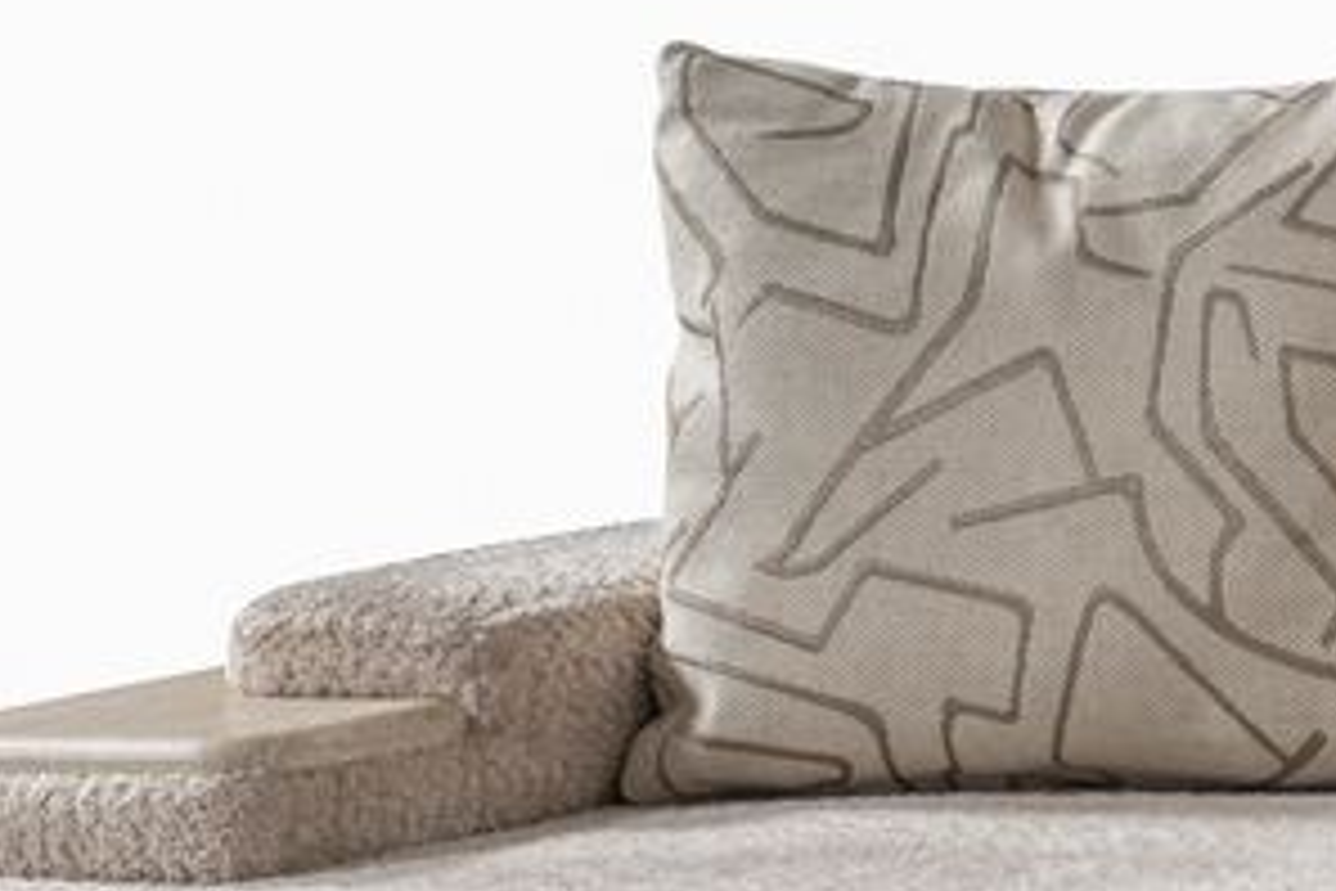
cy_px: -92
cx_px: 2618
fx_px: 13990
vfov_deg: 3.6
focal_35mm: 377
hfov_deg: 5.4
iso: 100
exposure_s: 1/100
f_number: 13
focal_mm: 56
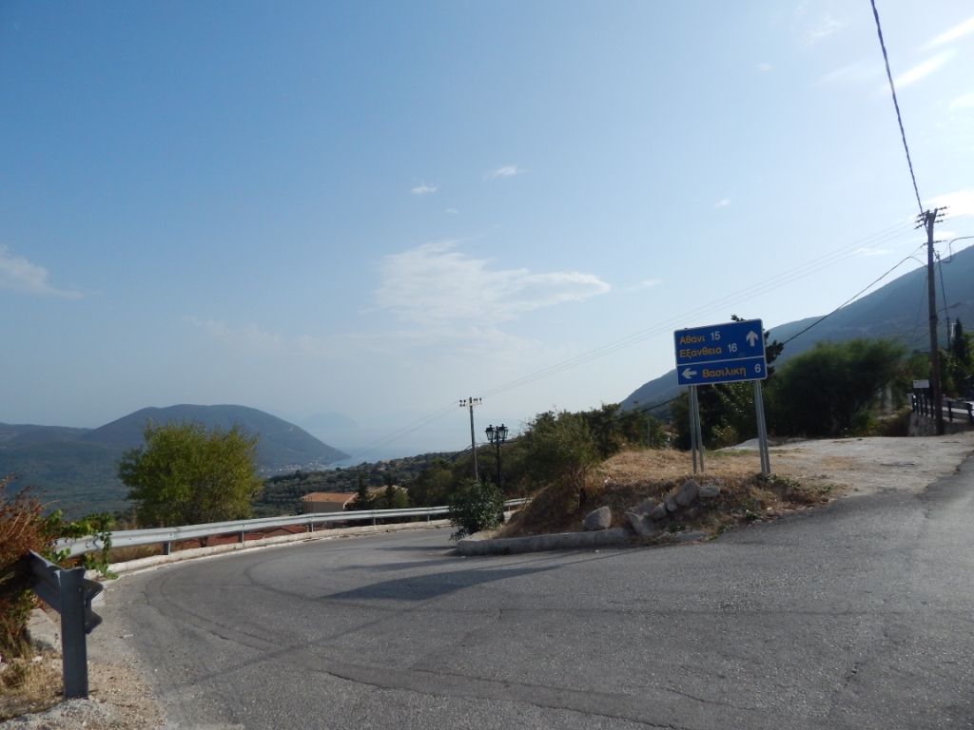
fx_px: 619
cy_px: 365
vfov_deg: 61.1
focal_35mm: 22
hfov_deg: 76.4
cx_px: 487
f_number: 6
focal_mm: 4
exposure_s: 1/800
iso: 125
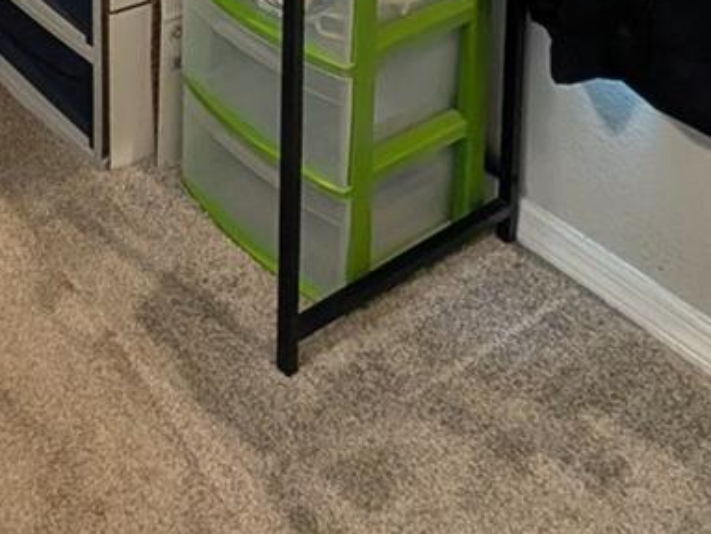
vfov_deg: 19.0
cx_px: -212
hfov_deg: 30.3
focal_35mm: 50
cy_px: -515
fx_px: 1028
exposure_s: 1/60
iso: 82
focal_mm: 2.02
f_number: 1.7
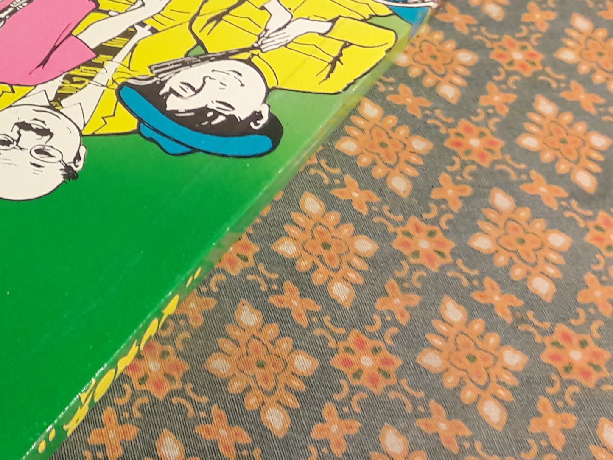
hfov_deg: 22.2
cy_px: 124
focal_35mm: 80
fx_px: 1417
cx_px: -154
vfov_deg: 18.3
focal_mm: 3.7
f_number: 1.9
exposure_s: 1/33
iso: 64
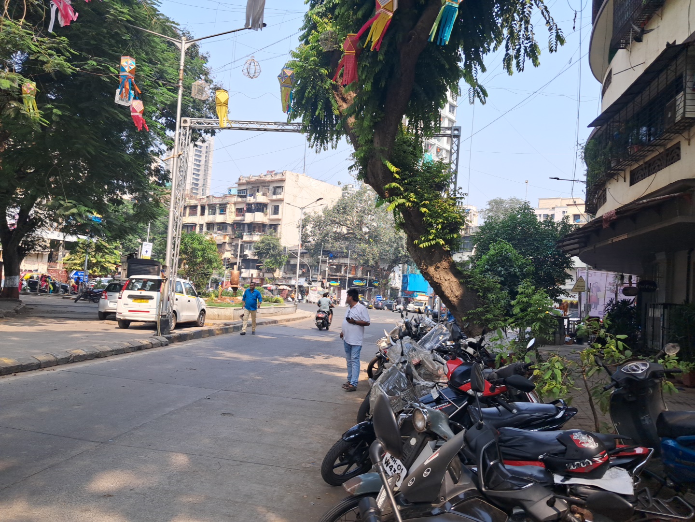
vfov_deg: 51.4
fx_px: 542
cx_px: 348
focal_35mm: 27
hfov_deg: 65.3
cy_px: 261
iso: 50
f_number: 1.8
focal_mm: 4
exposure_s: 1/421
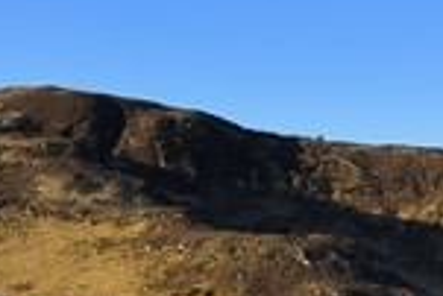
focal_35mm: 122
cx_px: 455
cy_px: 366
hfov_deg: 16.4
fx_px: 1503
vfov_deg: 11.0
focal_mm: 44
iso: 200
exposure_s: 1/250
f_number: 9
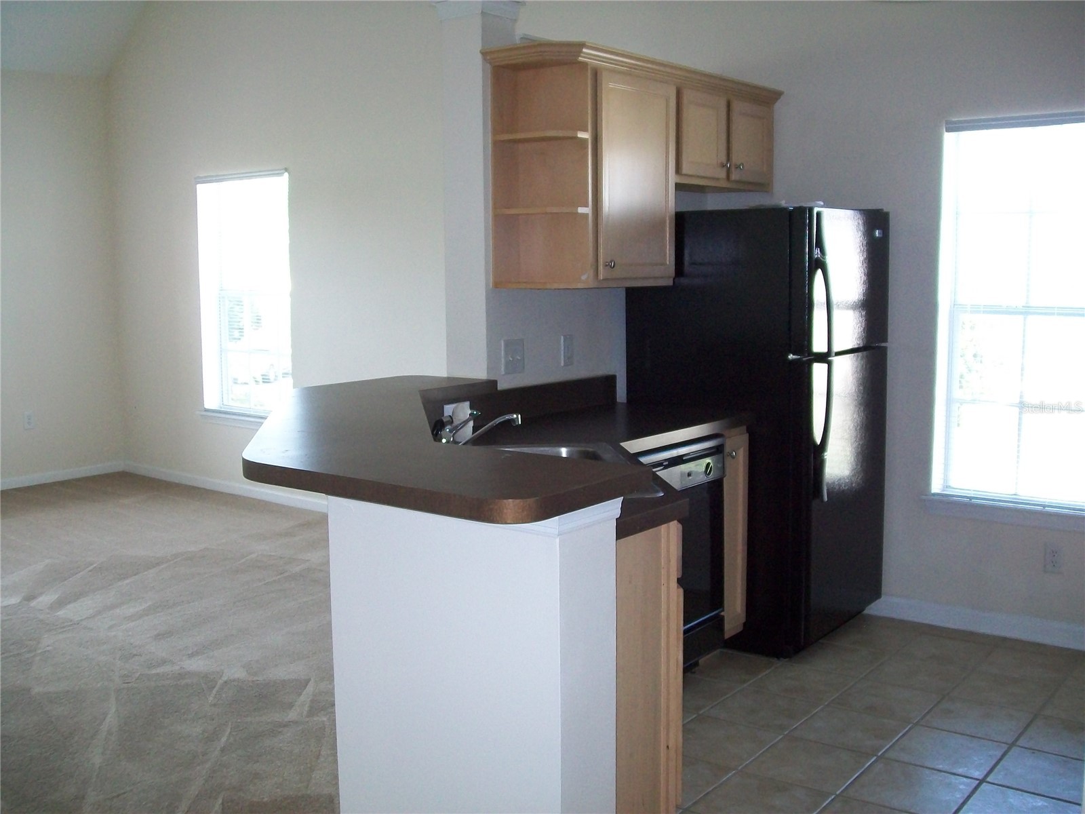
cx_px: 542
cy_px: 407
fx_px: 1128
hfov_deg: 51.4
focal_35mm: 36
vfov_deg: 39.7
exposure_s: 1/60
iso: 160
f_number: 2.7
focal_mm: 6
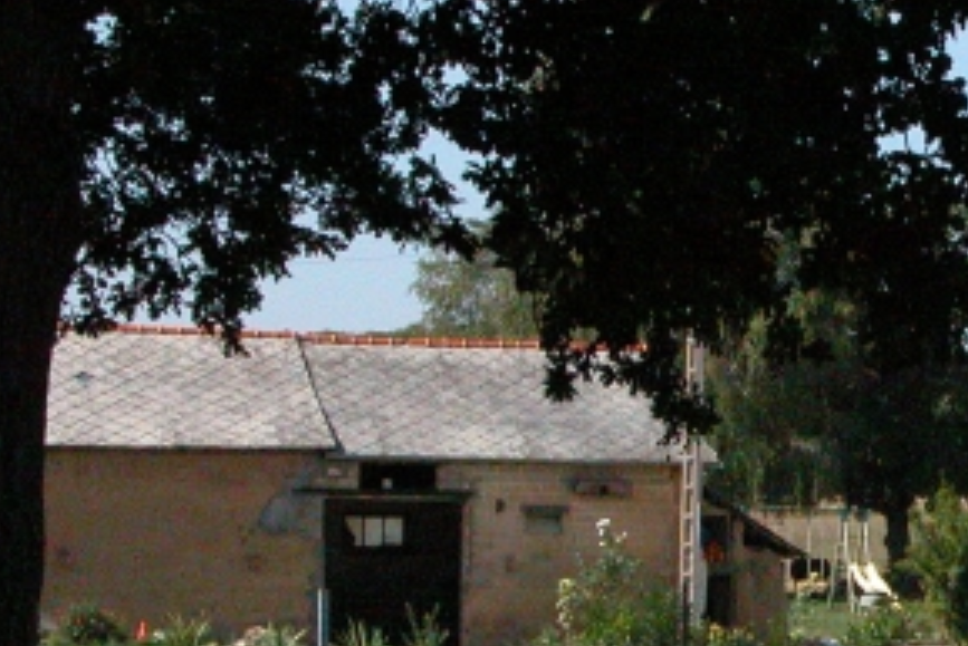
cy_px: 492
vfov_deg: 9.0
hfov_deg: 13.2
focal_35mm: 152
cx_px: 1122
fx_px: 4089
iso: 800
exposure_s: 1/2976
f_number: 8
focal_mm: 15.7
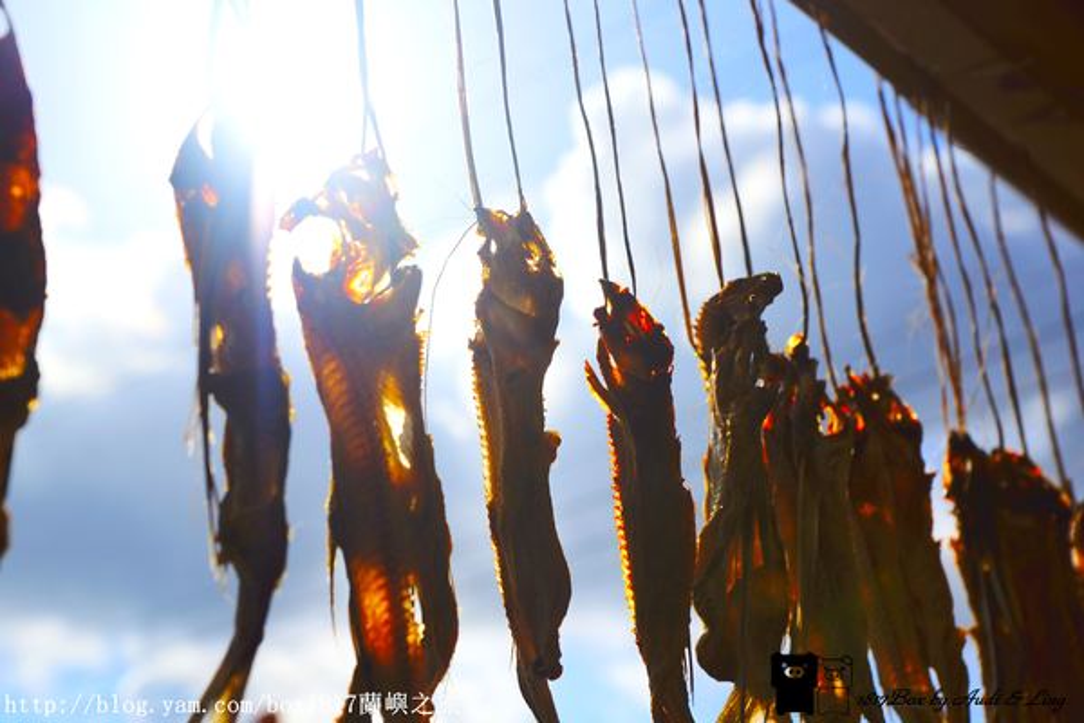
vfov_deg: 20.2
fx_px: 2032
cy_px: 362
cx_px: 542
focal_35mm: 68
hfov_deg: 29.9
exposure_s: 1/750
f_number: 5.6
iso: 100
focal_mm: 45
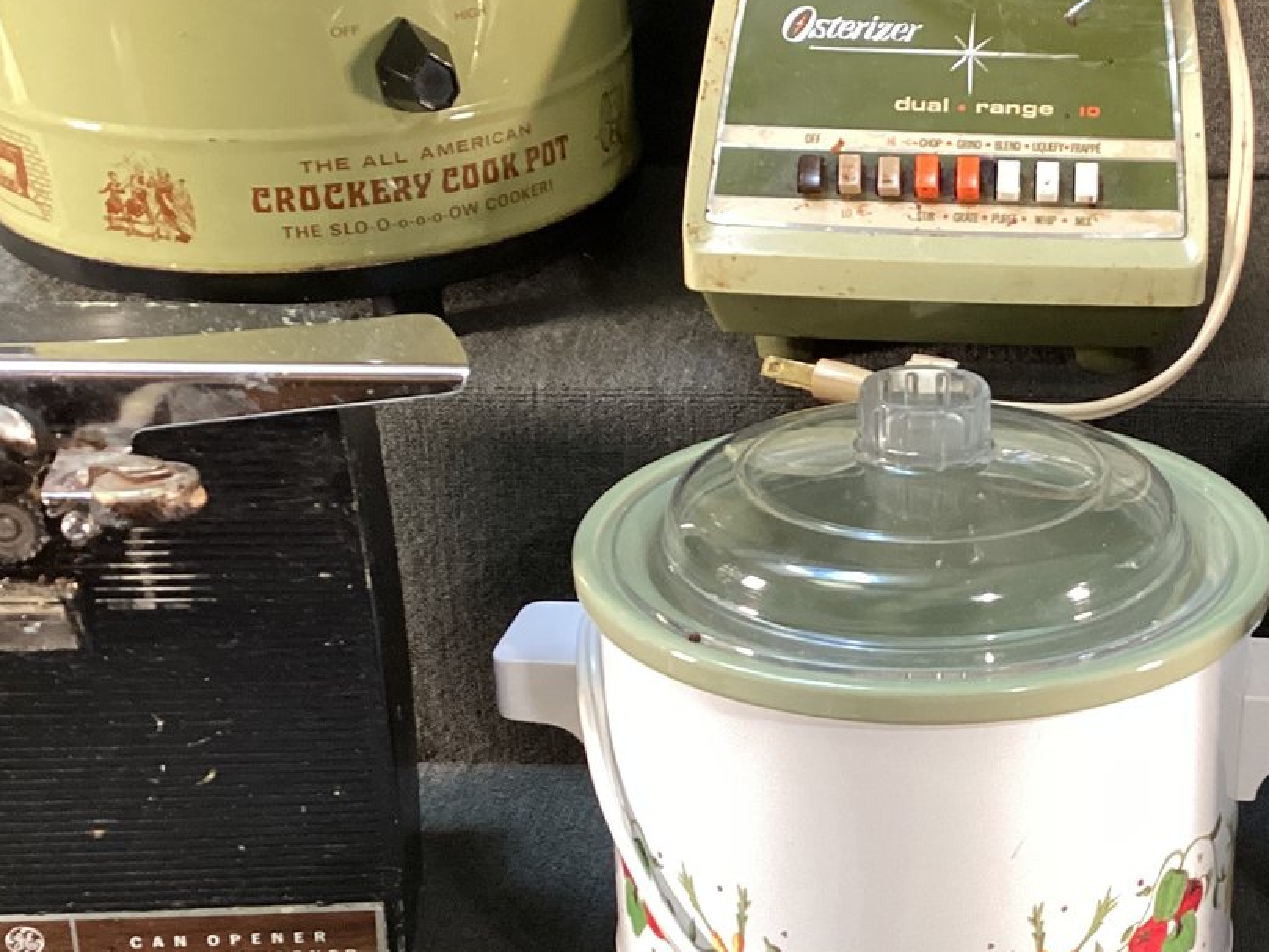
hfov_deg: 32.4
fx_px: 2127
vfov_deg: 25.2
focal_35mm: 58
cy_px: 545
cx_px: 1009
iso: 200
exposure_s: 1/60
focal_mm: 3.3
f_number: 2.4
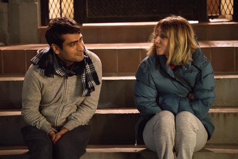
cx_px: 119
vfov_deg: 10.4
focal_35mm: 132
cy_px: 80
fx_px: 873
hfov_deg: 15.5
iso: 10000
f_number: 4
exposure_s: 1/30
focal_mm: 132
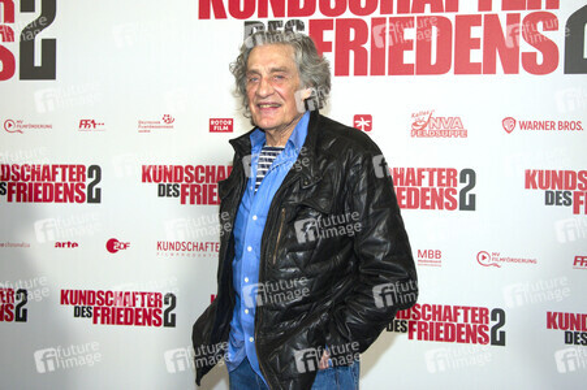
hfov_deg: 43.6
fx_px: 733
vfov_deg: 29.8
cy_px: 195
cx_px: 294
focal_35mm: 45
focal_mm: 45
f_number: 6.3
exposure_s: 1/125
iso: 1600
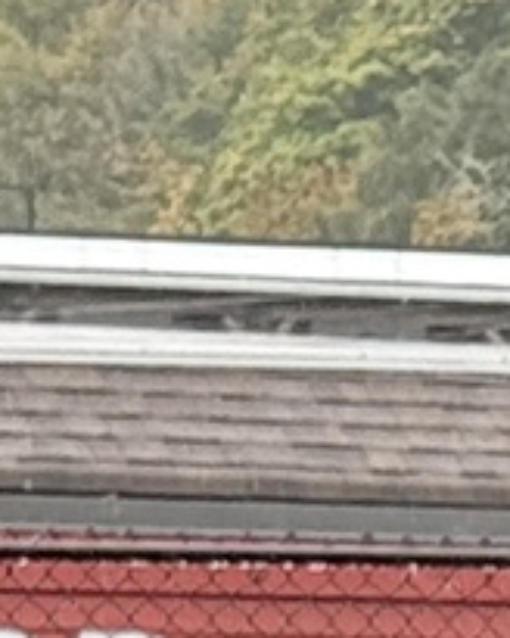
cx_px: 2867
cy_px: 1656
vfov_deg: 4.0
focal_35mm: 469
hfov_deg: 3.0
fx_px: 8849
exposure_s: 1/354
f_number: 1.78
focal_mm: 6.76
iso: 80
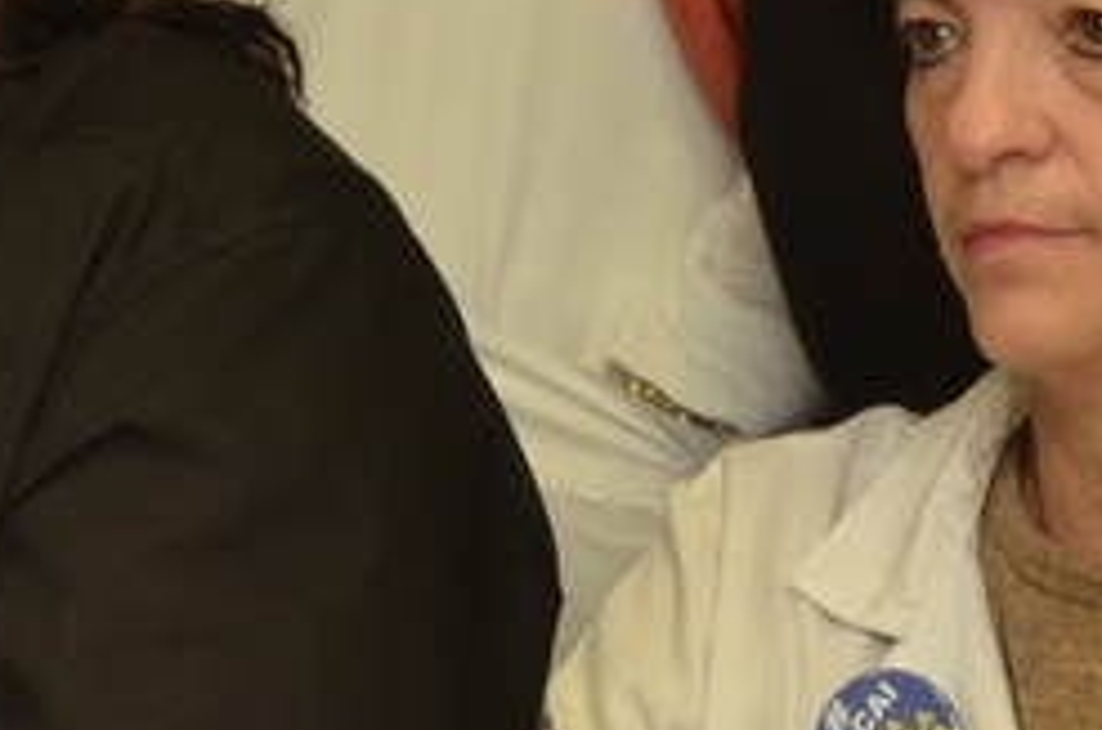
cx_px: -569
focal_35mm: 374
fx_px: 11426
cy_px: -273
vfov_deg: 3.6
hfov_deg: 5.5
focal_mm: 48
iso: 500
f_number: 7.1
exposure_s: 1/60
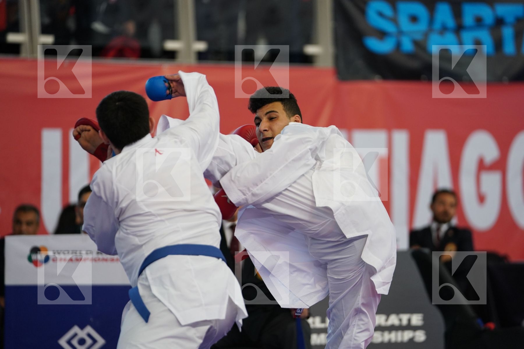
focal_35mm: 191
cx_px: 262
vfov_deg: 7.2
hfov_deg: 10.8
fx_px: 2780
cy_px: 174
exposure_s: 1/1000
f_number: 2.8
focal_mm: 191
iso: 2000
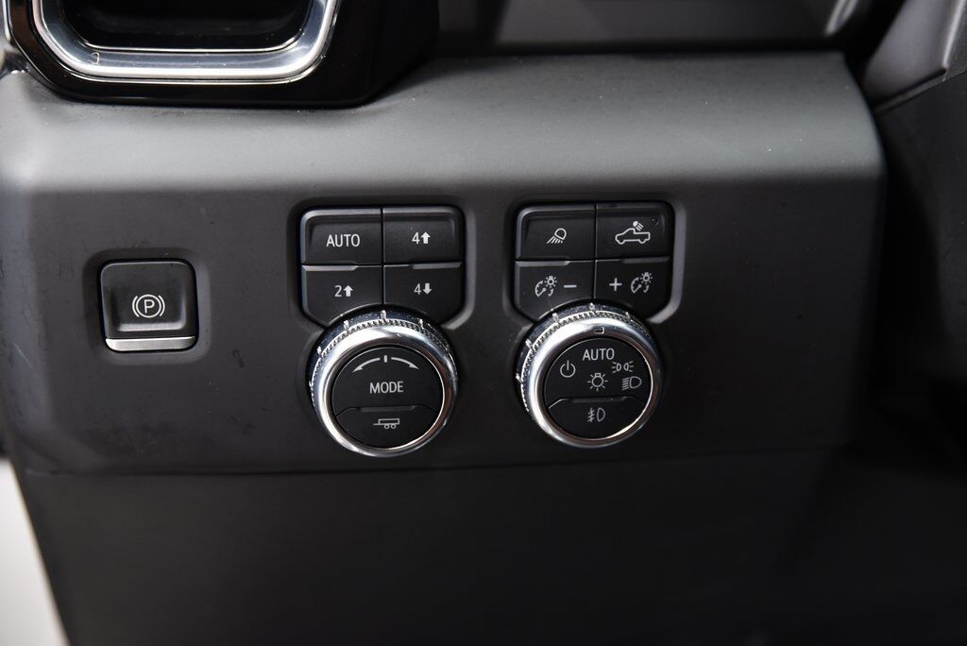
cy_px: 323
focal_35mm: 60
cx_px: 484
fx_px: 1613
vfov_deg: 22.7
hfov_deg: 33.4
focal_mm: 60
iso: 1600
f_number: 4
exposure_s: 1/13
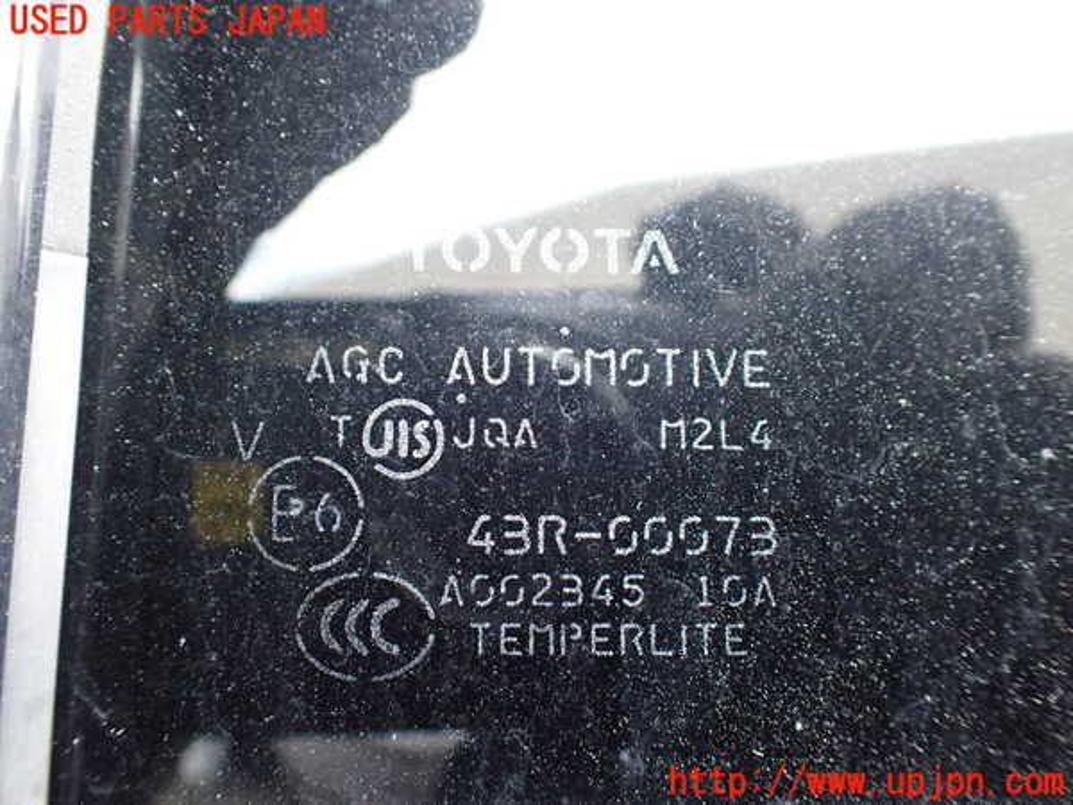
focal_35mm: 30
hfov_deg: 60.0
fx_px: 930
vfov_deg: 46.8
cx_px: 536
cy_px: 402
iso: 500
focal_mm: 5.4
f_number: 2.3
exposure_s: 1/125
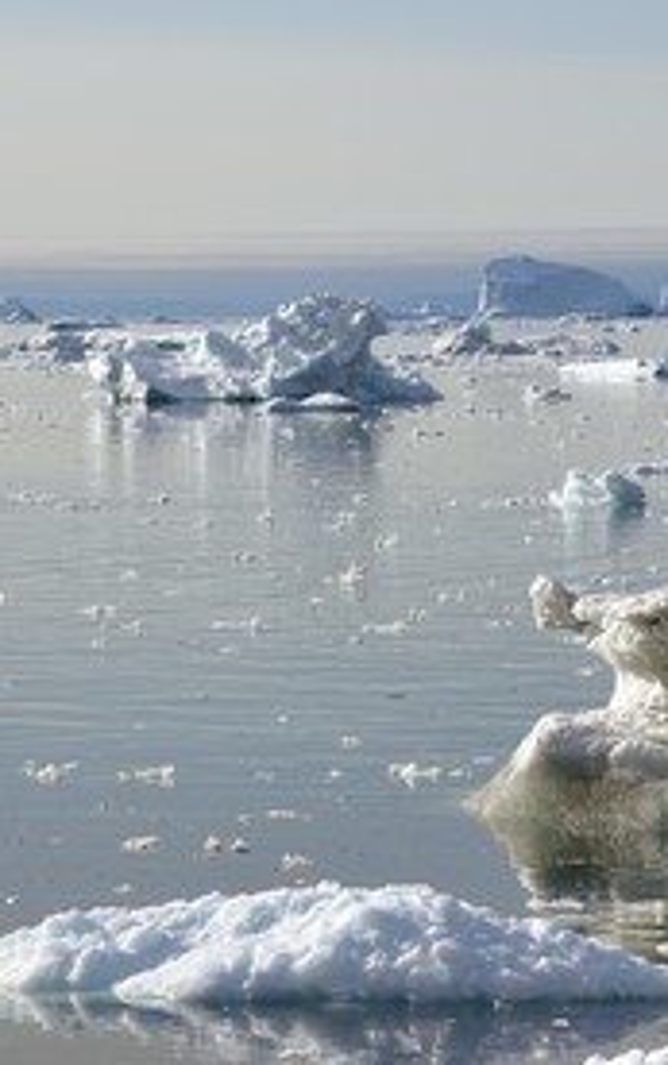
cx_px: 93
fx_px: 6308
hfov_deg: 6.1
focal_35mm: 217
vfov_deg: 9.7
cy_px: 529
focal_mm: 140
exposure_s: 1/250
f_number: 16
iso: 200
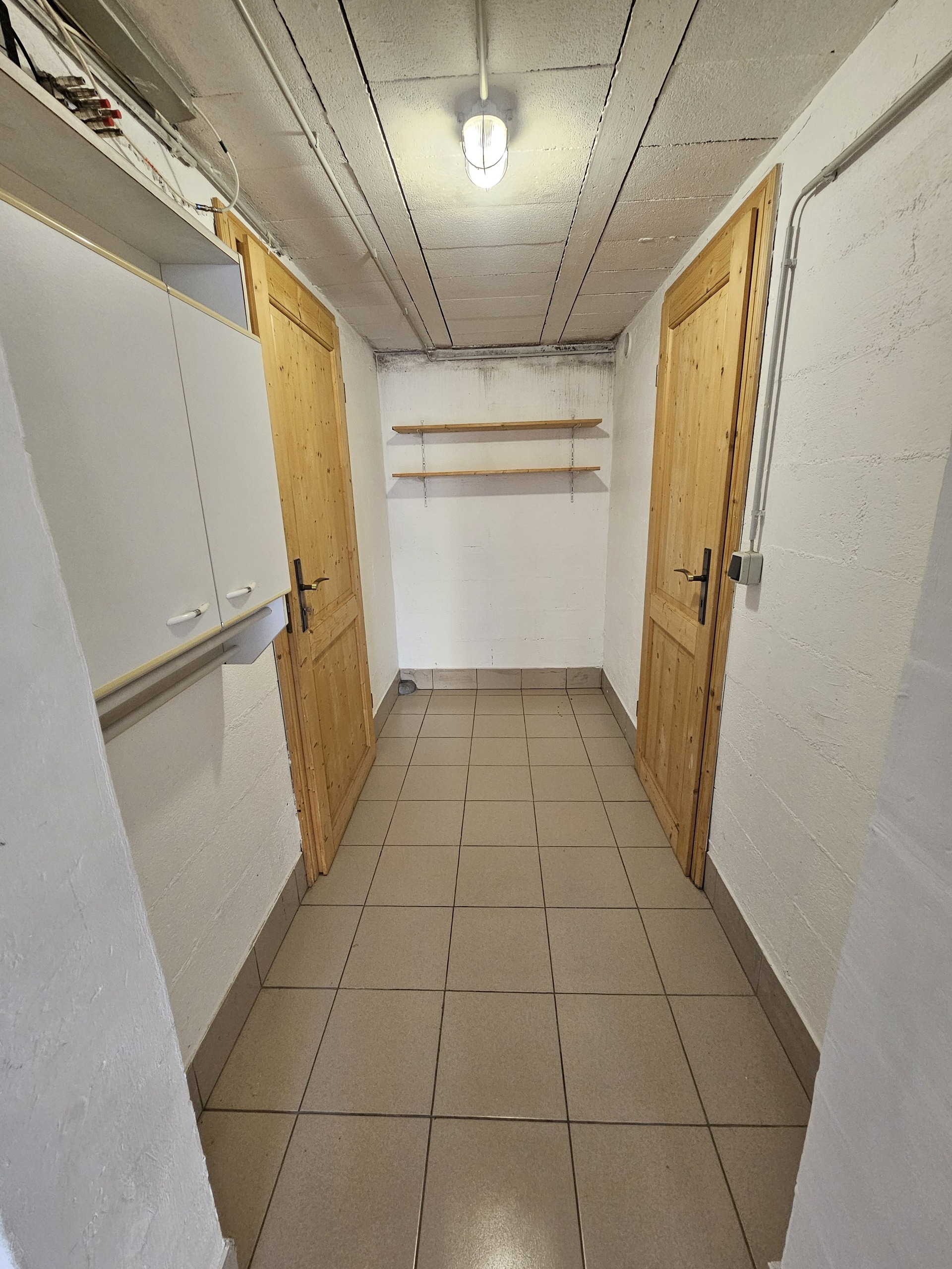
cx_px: 476
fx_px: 477
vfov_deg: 106.2
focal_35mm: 13
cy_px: 634
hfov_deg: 89.9
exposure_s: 1/71
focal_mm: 2.2
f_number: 2.2
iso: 320
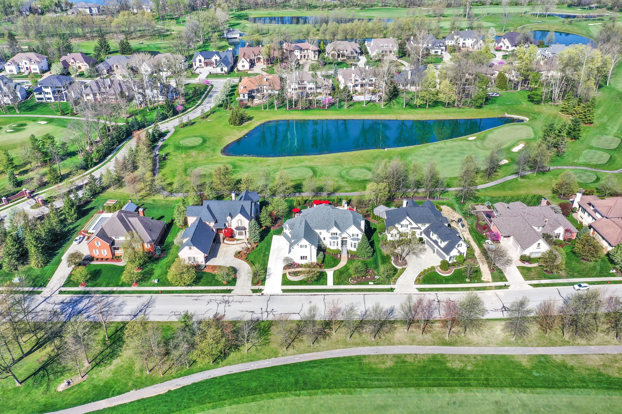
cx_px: 311
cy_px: 207
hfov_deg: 65.5
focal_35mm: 28
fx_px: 484
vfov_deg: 46.4
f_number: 5.6
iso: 100
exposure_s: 1/320
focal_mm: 10.26
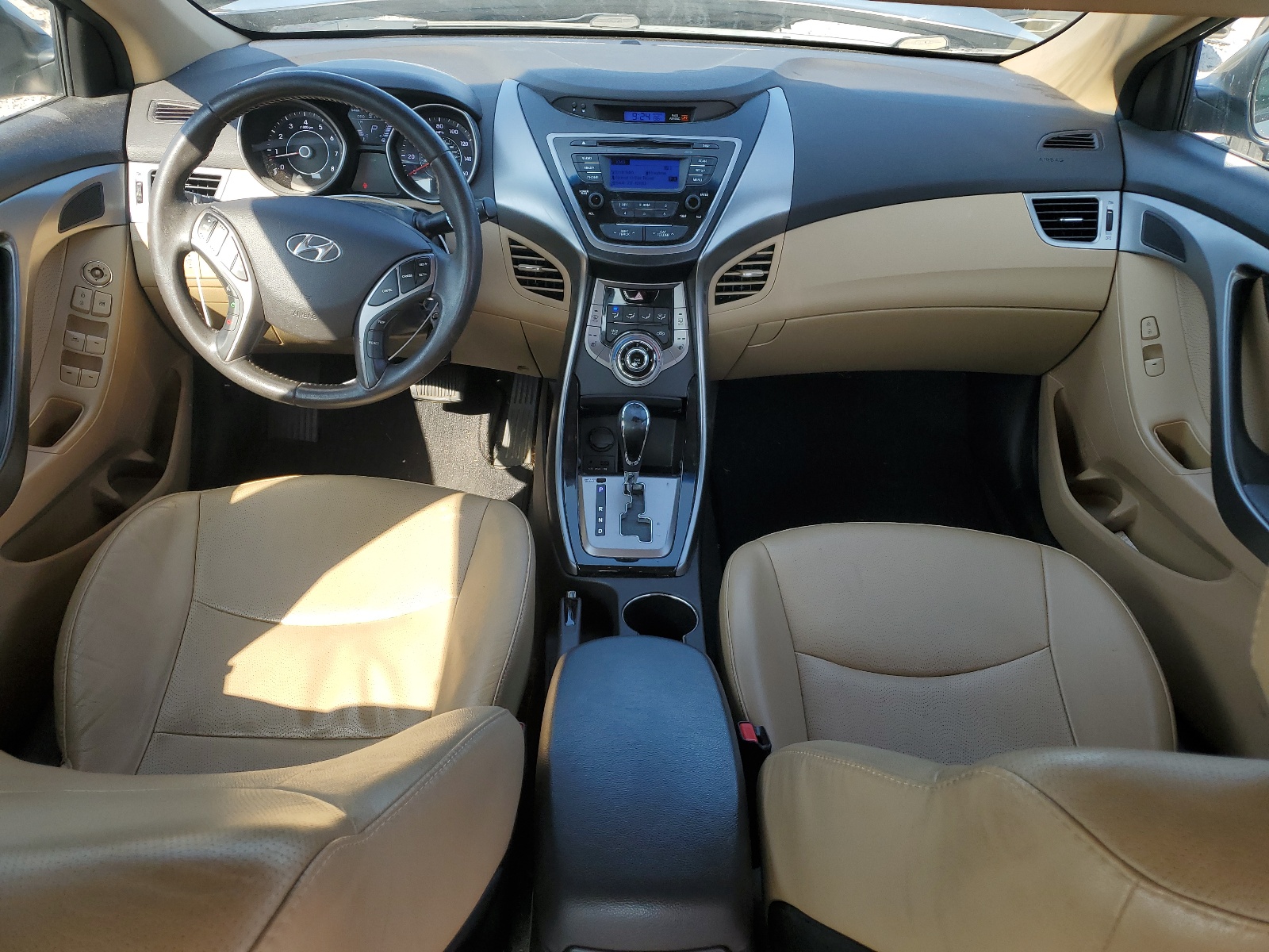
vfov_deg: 53.1
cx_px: 634
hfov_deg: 67.3
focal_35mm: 26
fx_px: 953
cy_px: 476
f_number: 1.5
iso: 50
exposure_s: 1/400
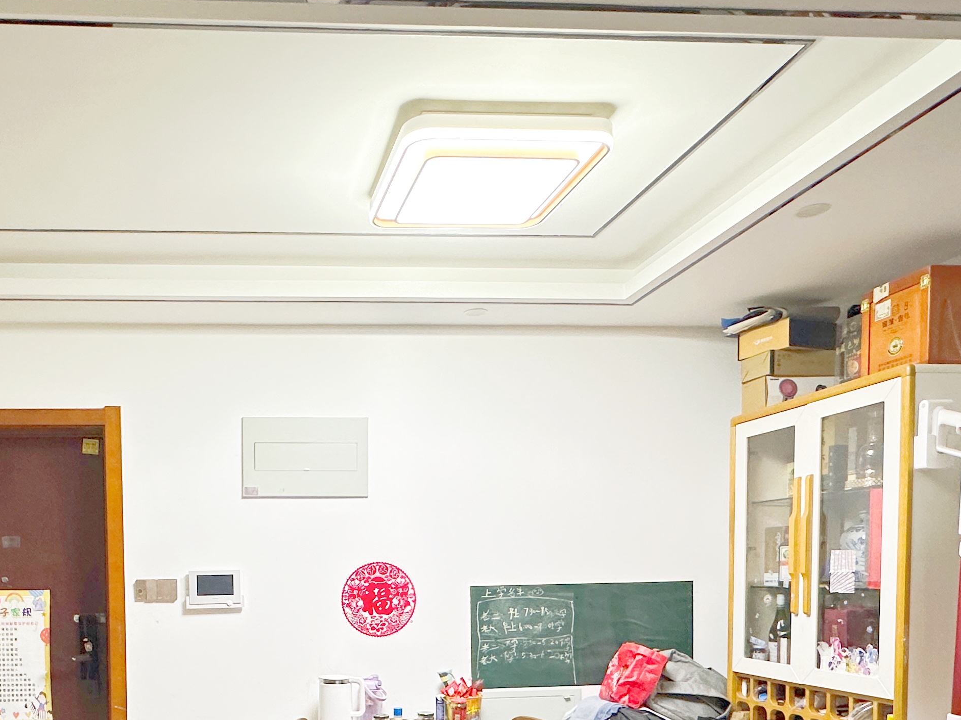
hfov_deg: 57.6
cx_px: 268
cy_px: 610
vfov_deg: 43.8
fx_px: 833
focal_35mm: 30
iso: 200
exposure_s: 1/99
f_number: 2.2
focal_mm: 2.22
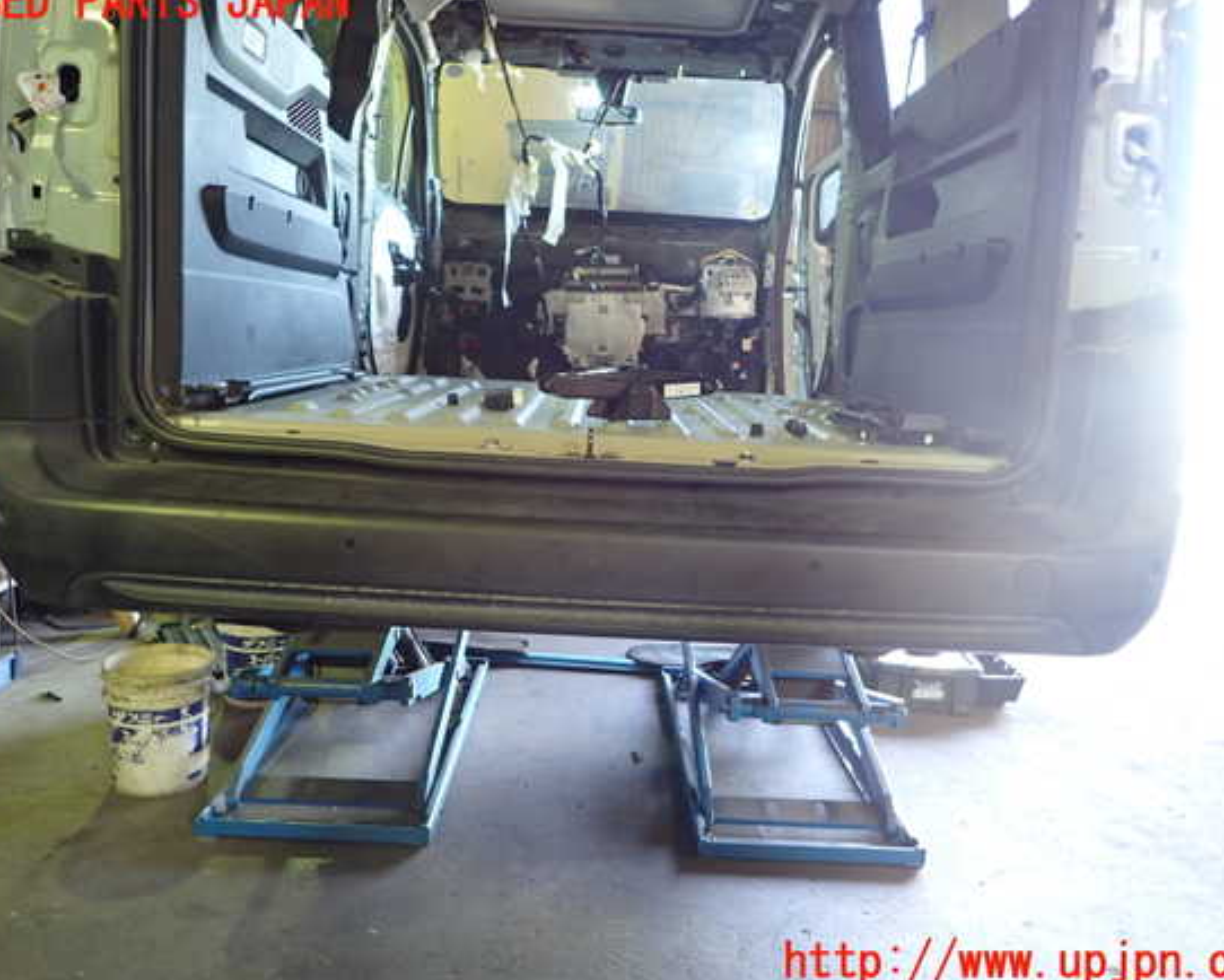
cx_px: 617
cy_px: 483
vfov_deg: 53.2
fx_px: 978
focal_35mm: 27
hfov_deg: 64.0
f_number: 2
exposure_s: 1/30
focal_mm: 4.5
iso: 320
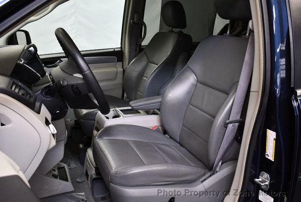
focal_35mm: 36
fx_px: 301
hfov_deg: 53.1
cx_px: 150
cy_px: 101
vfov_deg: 37.0
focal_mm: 18
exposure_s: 1/125
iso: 1100
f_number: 3.5
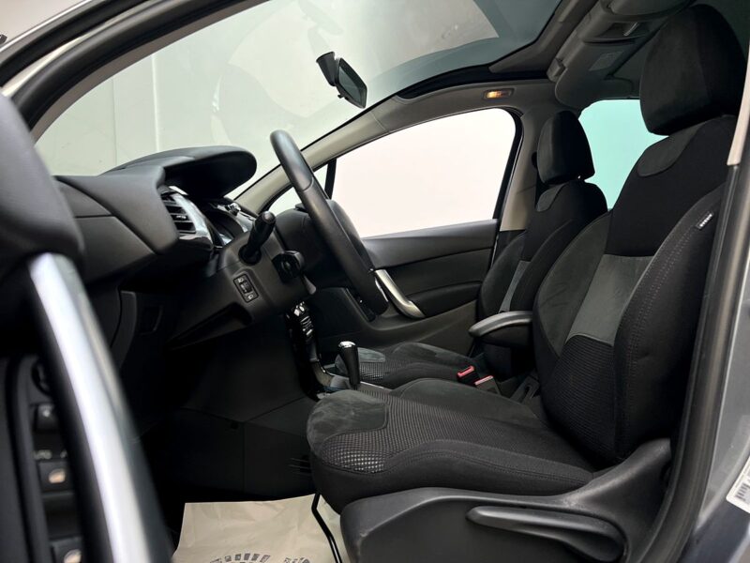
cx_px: 375
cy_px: 282
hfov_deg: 67.3
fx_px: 563
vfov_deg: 53.1
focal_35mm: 26
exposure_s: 1/121
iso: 64
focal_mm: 5.7
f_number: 1.5
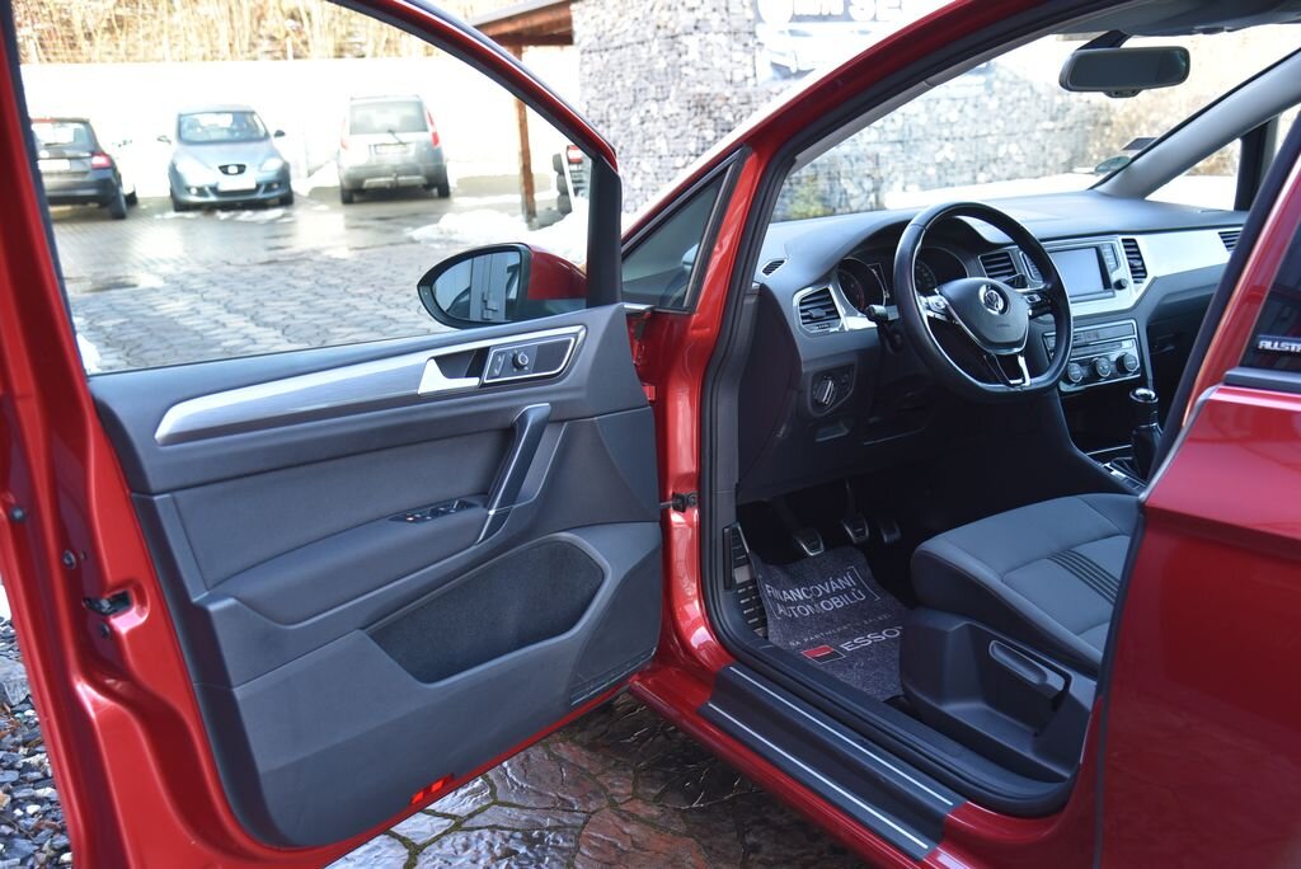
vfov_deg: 38.9
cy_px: 434
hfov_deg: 55.8
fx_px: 1229
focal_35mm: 34
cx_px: 650
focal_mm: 34
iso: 500
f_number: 4.5
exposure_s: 1/80
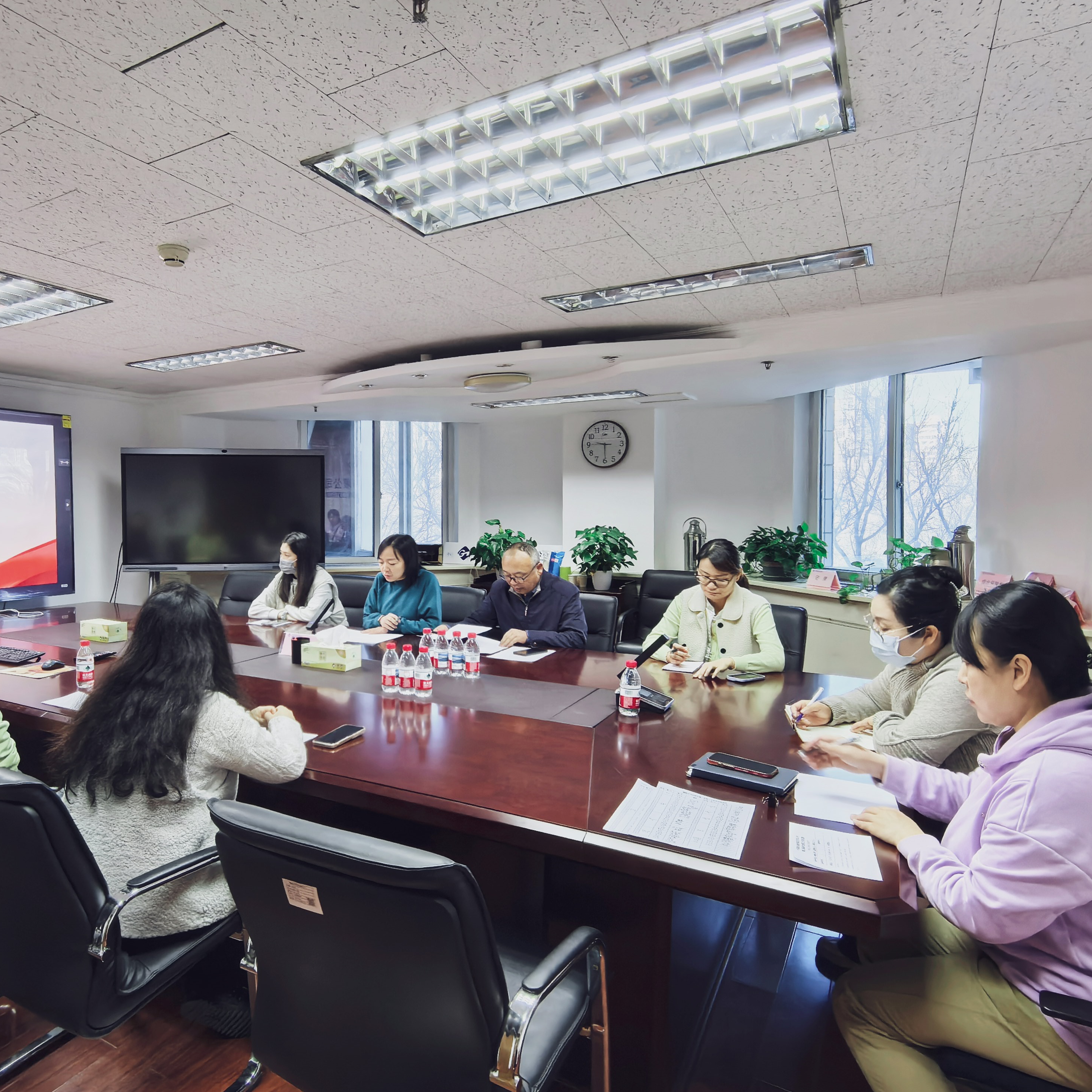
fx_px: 749
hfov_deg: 70.6
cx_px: 389
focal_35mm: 21
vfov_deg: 72.1
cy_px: 564
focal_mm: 1.95
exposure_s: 1/50
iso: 250
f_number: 2.2
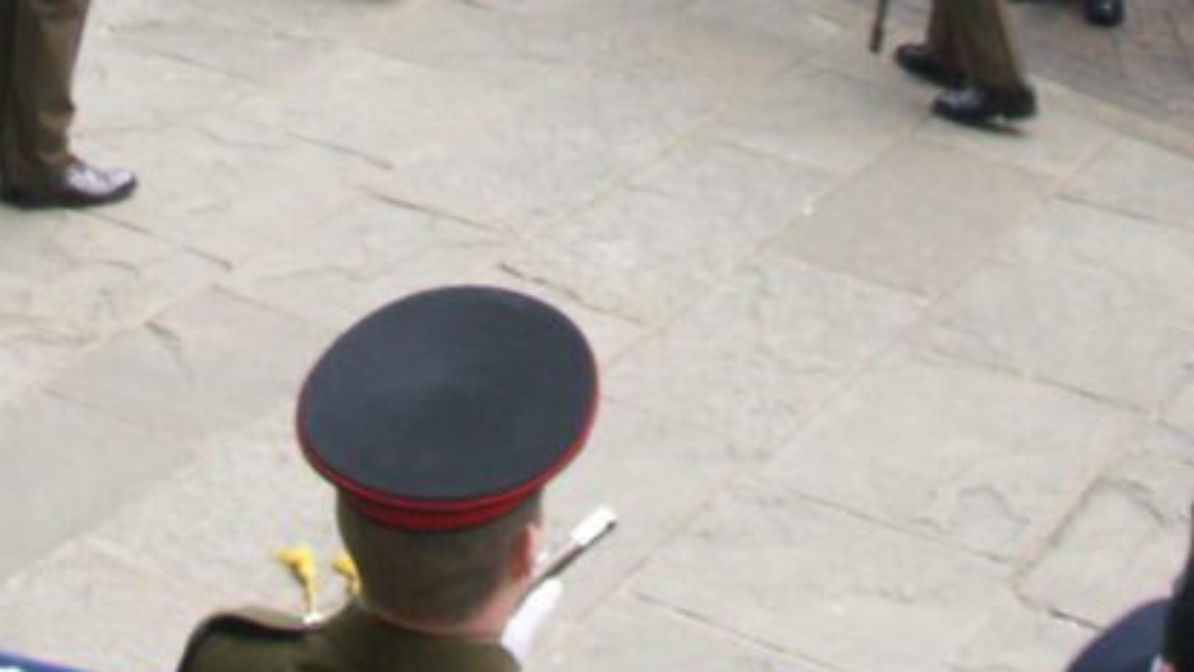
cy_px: -537
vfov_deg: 12.5
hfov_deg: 24.1
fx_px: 2786
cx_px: 433
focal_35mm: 88
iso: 64
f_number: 5.6
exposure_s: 1/50
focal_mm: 7.2
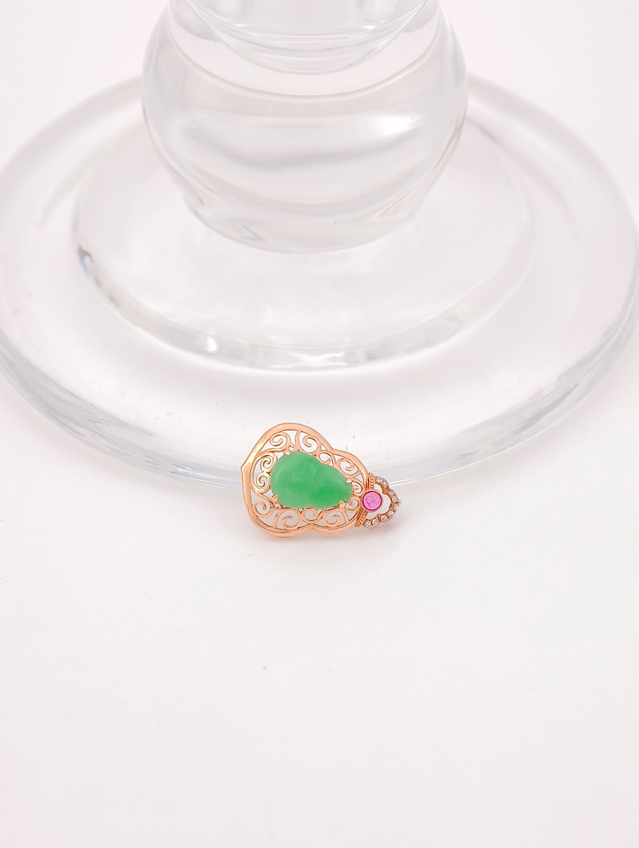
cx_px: 320
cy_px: 424
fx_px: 2996
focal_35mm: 122
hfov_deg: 12.2
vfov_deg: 16.1
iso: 125
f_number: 2.67
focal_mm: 22.48
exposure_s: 1/200
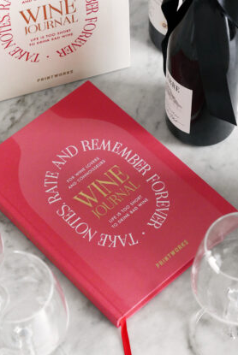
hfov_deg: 12.2
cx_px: 114
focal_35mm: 113
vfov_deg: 18.1
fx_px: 1117
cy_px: 164
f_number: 2.8
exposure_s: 1/125
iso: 800
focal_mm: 34
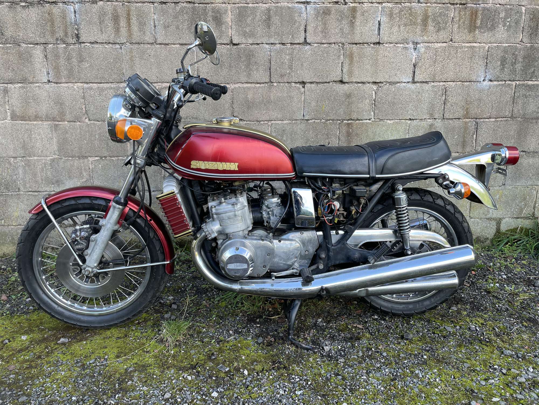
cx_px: 270
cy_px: 202
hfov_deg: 67.3
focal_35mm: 26
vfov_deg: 53.1
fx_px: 405
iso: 32
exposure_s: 1/128
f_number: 1.6
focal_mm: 4.2
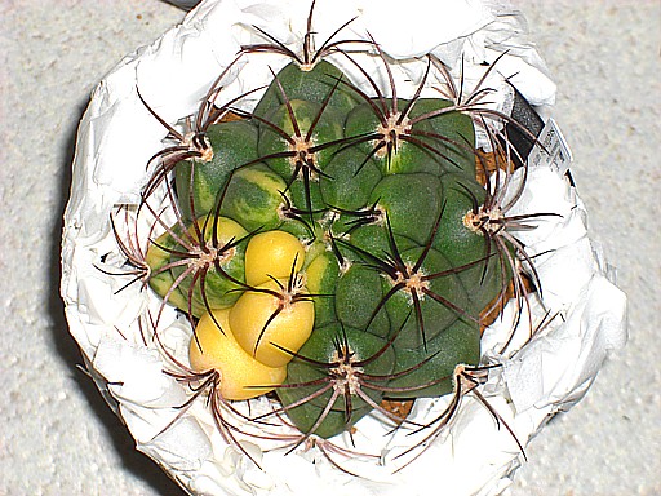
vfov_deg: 13.0
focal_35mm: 114
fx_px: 2177
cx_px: 330
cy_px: 248
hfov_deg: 17.3
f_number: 5.1
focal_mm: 23.7
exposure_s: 1/60
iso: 80
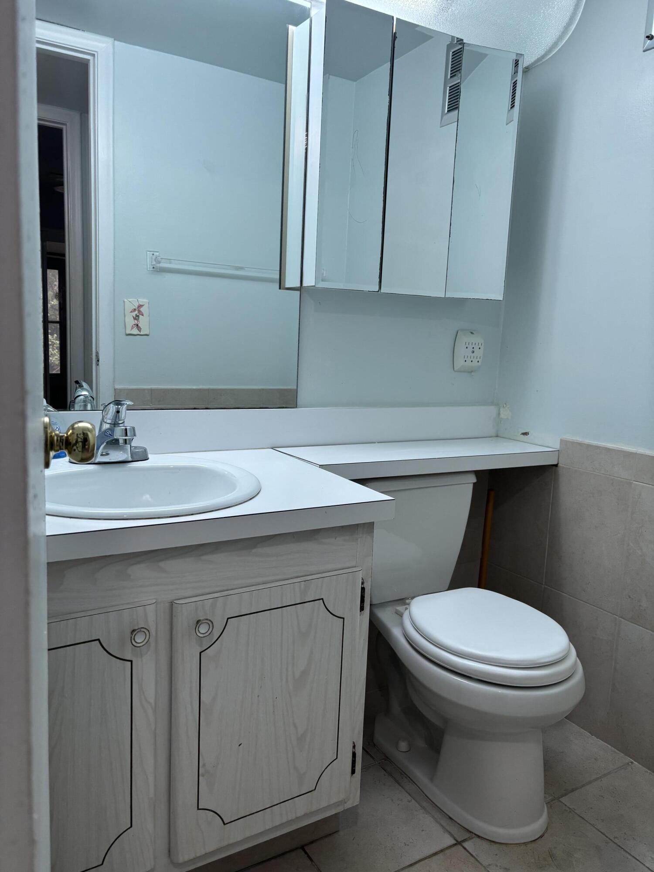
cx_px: 327
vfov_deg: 67.3
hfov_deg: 53.1
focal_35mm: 26
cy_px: 436
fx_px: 655
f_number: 1.6
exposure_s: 1/120
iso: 125
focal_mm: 5.96
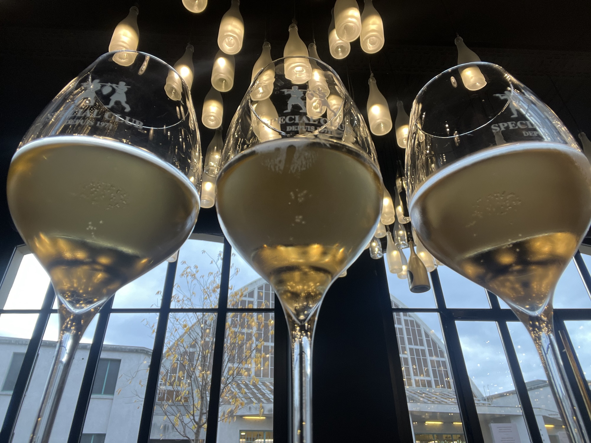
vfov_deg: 58.9
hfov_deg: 73.9
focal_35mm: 23
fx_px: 393
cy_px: 222
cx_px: 296
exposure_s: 1/118
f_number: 2.2
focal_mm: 2.71
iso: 80
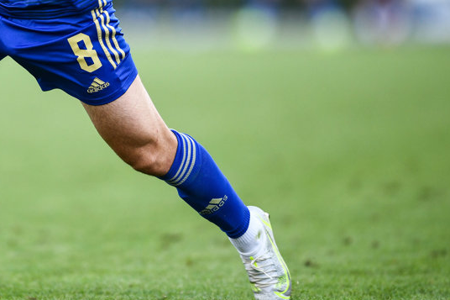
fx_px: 11183
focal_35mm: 895
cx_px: 29
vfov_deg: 1.5
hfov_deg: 2.3
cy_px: 26
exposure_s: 1/1250
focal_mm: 400
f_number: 2.8
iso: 800
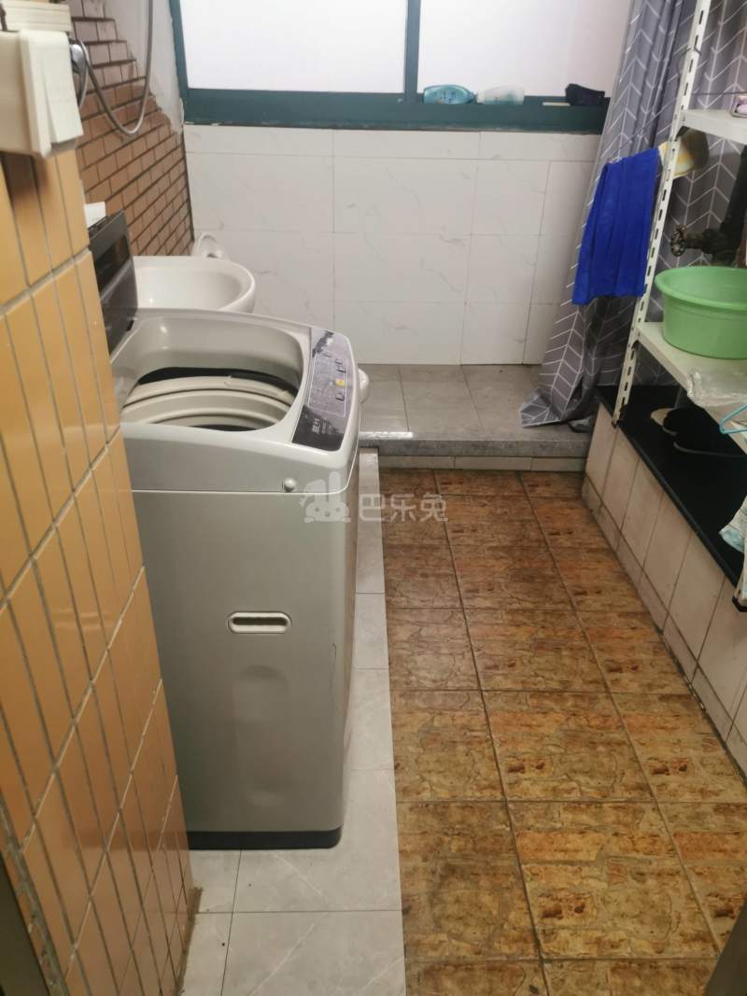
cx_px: 374
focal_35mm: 27
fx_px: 777
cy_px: 498
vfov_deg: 65.3
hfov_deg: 51.3
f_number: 1.8
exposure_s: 1/33.3
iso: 320
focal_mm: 5.58
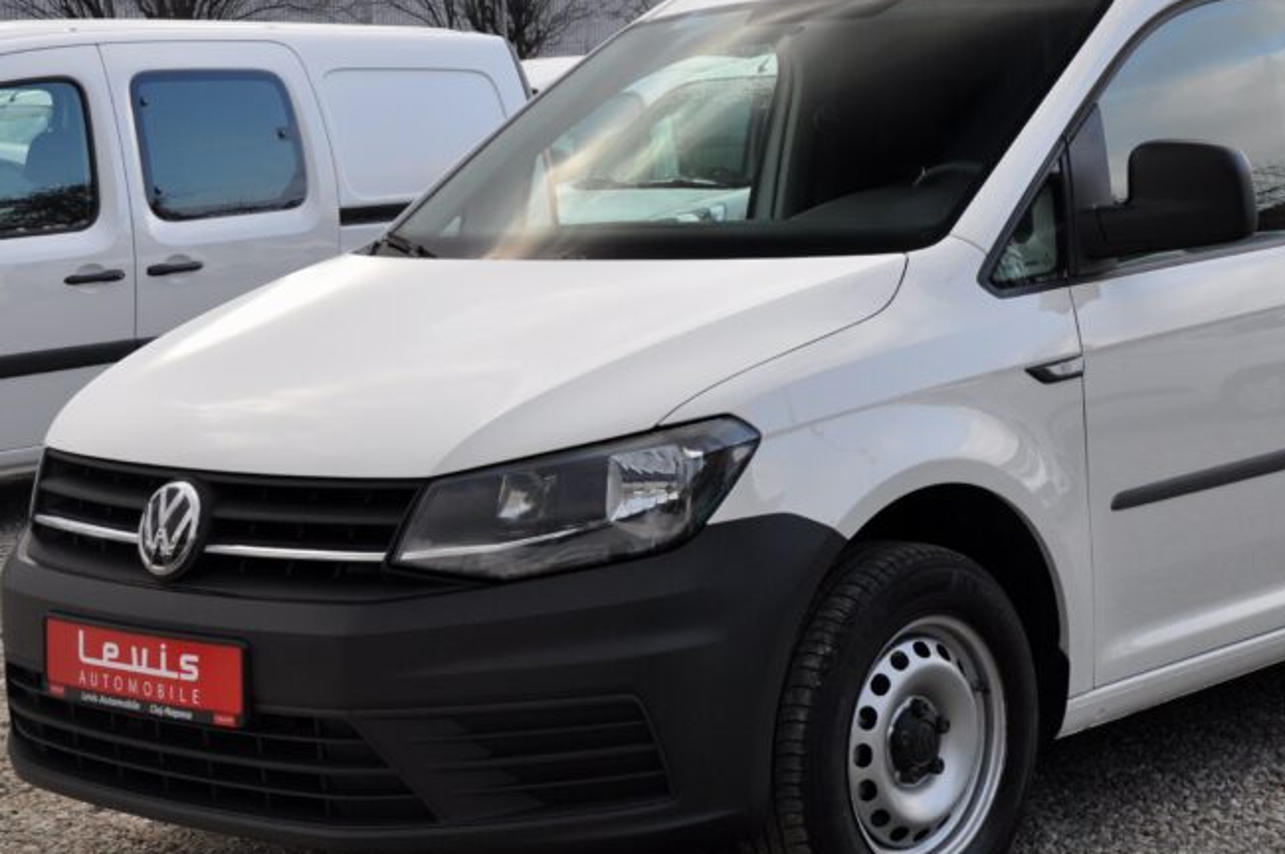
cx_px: 855
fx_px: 2531
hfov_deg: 28.3
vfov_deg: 19.1
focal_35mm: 71
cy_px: 285
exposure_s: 1/200
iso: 500
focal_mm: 30
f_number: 7.1
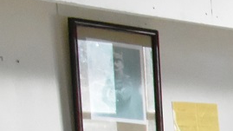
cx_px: 755
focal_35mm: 234
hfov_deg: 7.7
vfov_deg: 4.7
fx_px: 1445
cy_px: 511
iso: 3200
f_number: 7.1
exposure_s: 1/200
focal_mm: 20
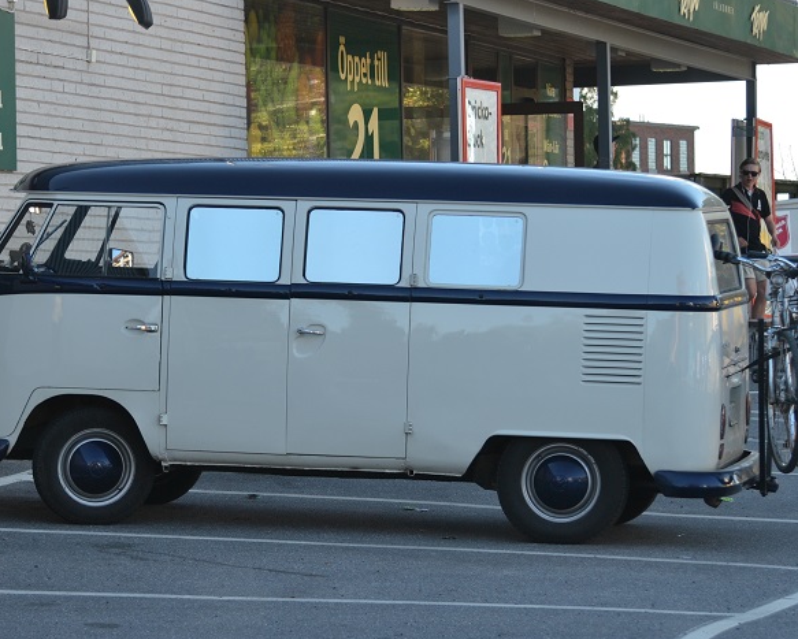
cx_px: 387
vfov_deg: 8.7
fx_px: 4206
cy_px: 369
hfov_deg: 10.8
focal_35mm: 178
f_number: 5.6
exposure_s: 1/125
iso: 160
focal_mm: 80
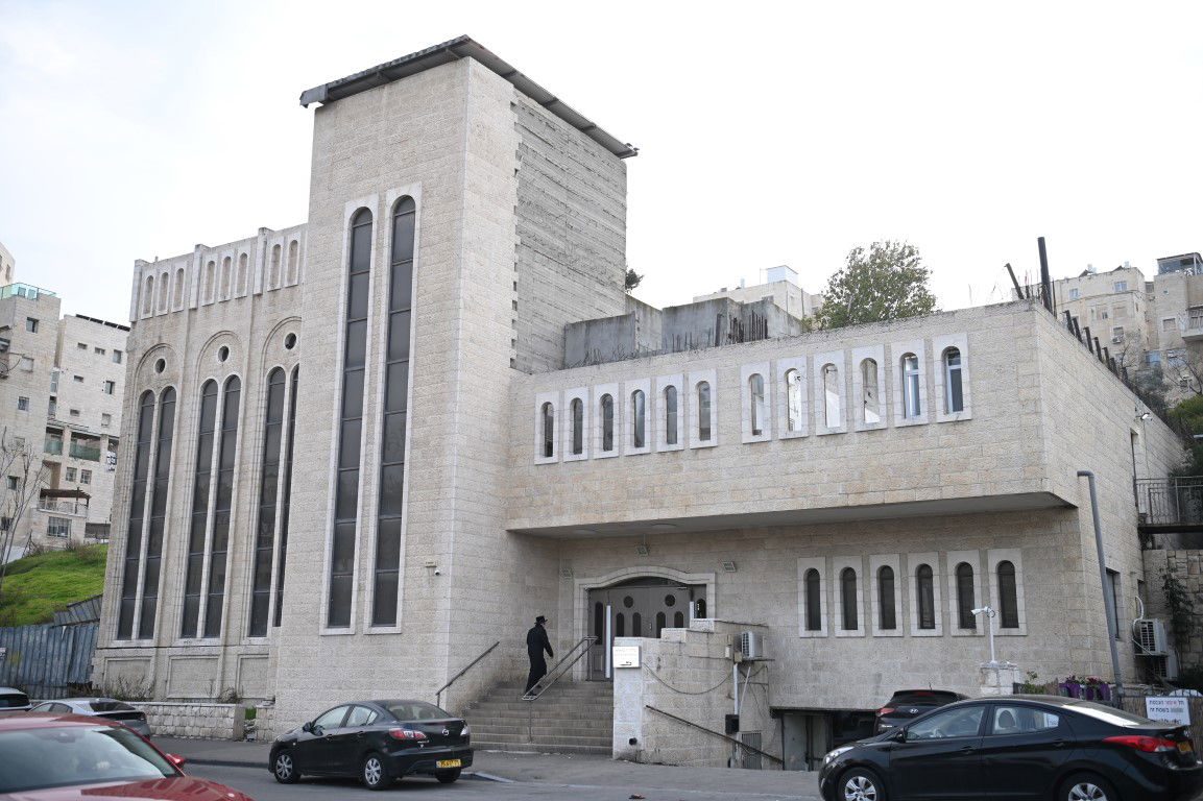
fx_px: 1269
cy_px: 400
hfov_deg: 50.7
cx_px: 602
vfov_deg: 35.0
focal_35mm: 38
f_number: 3.5
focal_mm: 38
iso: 100
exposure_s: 1/160
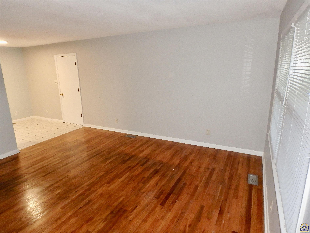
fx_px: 188
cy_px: 116
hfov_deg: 79.0
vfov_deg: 63.4
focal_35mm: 21
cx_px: 155
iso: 400
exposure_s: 1/30
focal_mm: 3.7
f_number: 3.5
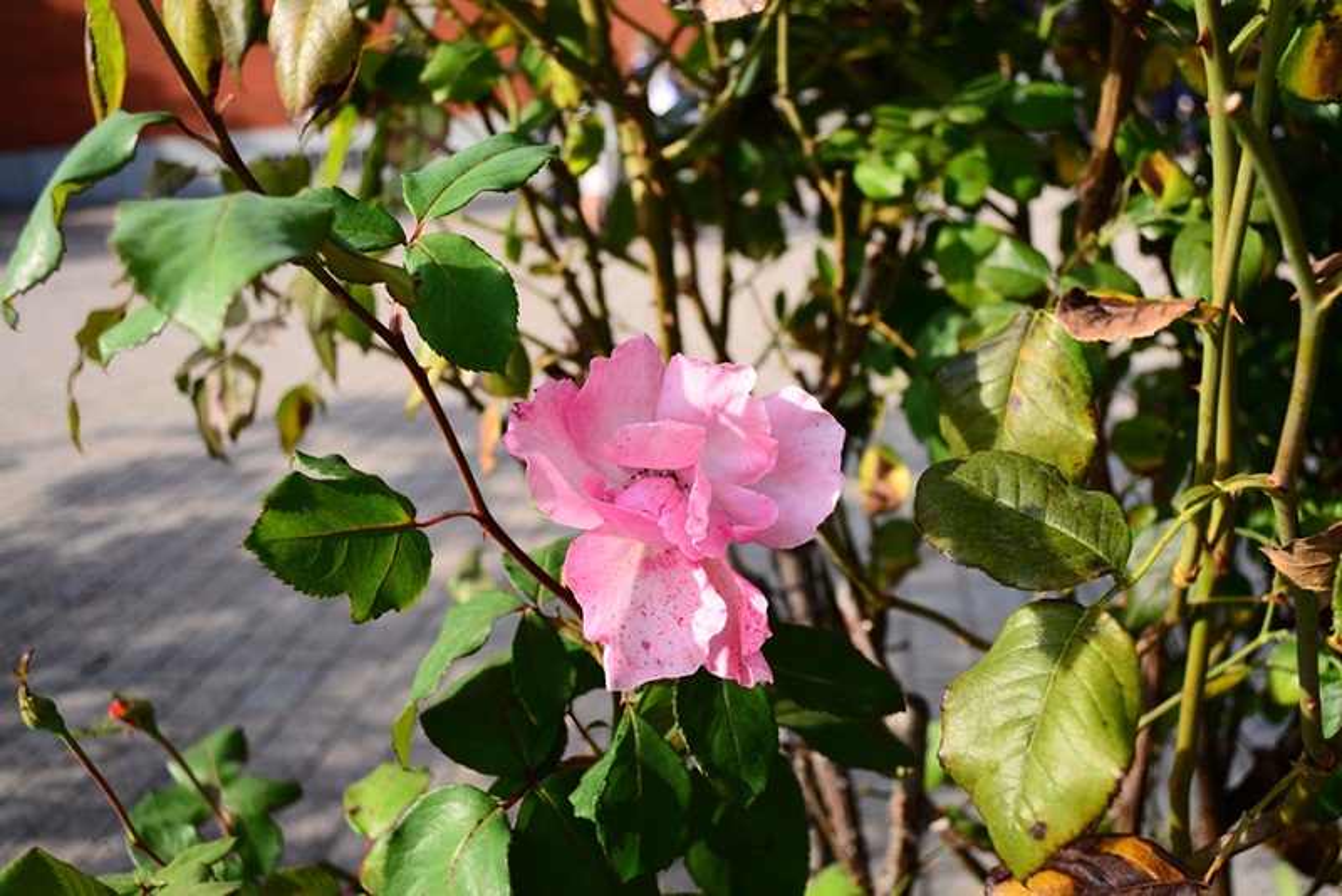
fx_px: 1305
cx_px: 671
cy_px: 448
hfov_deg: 54.4
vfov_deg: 37.9
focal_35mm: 35
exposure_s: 1/160
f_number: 8
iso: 100
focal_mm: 35
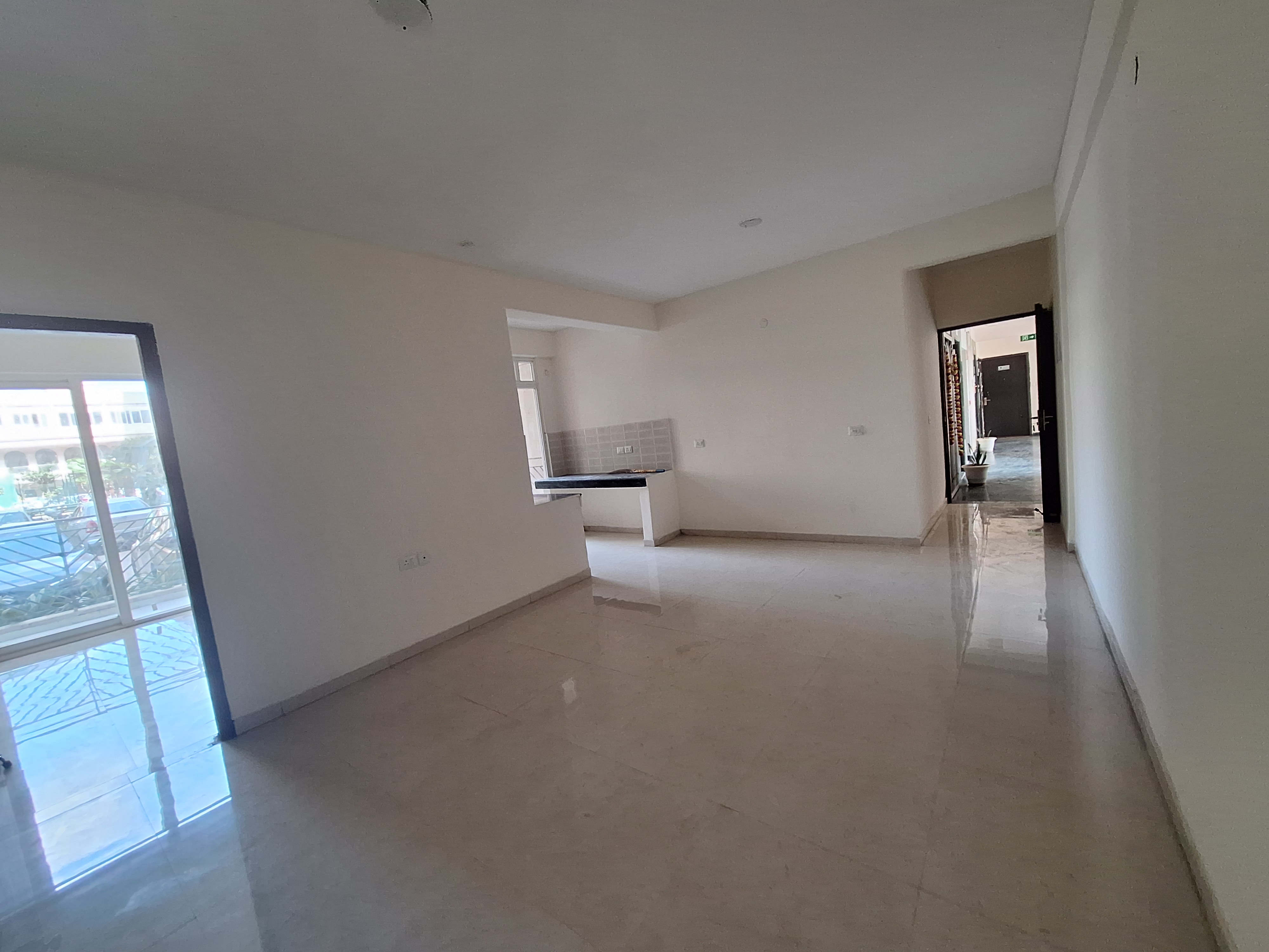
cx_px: 634
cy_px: 476
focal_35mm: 13
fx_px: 477
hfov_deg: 106.2
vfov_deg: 89.9
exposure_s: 1/50
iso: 160
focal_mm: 1.74
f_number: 2.2
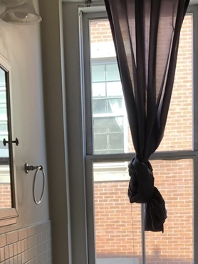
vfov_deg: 31.4
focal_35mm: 58
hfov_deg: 25.2
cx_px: 108
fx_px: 443
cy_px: 245
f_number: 1.8
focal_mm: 4
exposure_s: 1/120
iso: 40
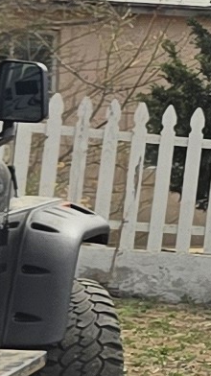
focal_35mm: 256
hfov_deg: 3.4
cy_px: 208
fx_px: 2551
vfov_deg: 8.4
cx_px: 1719
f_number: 1.7
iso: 12
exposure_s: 1/1120
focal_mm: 6.3
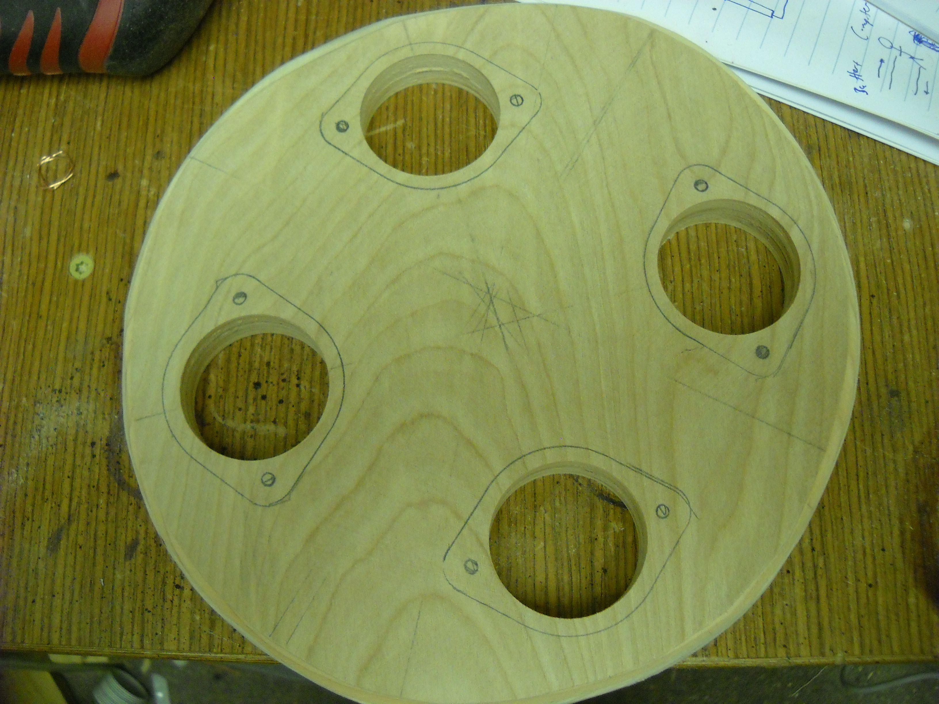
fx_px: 1112
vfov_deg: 35.1
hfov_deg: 45.8
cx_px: 470
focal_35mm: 41
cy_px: 352
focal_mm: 6.72
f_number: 3.1
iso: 417
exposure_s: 1/60
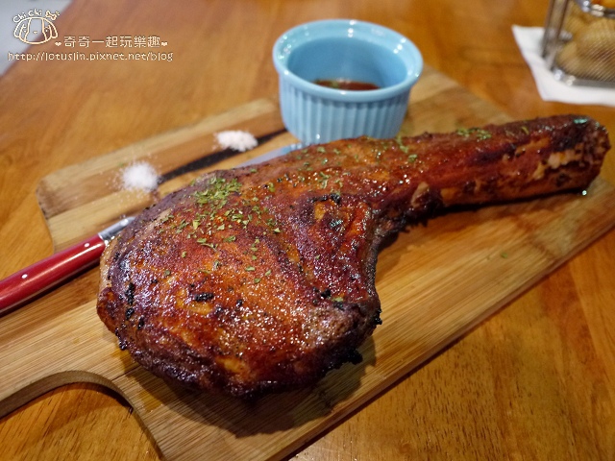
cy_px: 230
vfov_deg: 49.7
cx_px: 308
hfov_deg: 63.4
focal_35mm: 28
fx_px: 497
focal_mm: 14
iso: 800
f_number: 2.5
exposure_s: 1/25
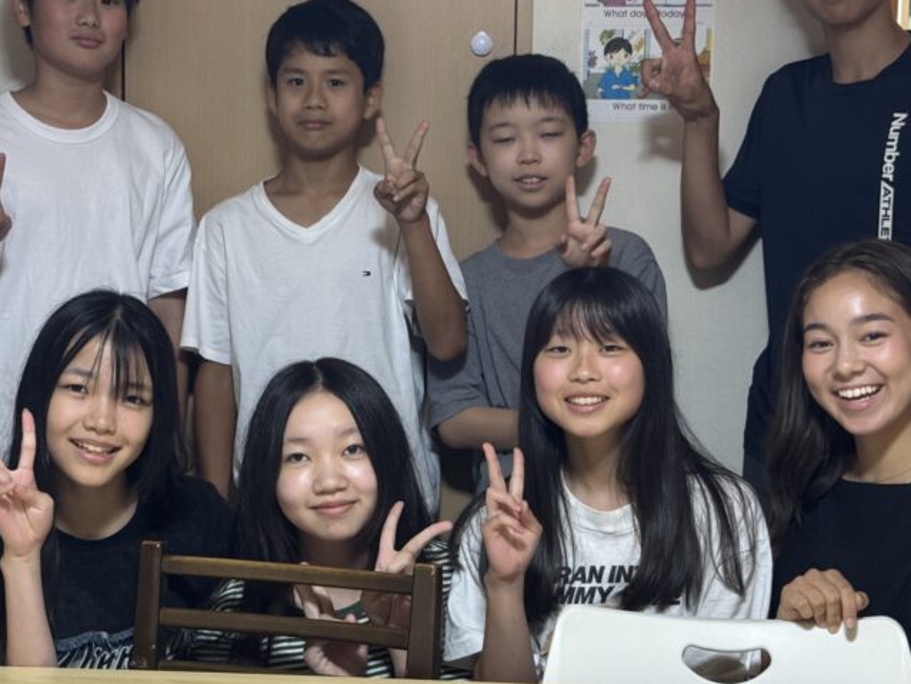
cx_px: 388
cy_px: 367
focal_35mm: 77
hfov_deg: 25.3
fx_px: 2027
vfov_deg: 19.1
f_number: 1.78
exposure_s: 1/60
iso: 250
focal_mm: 6.76
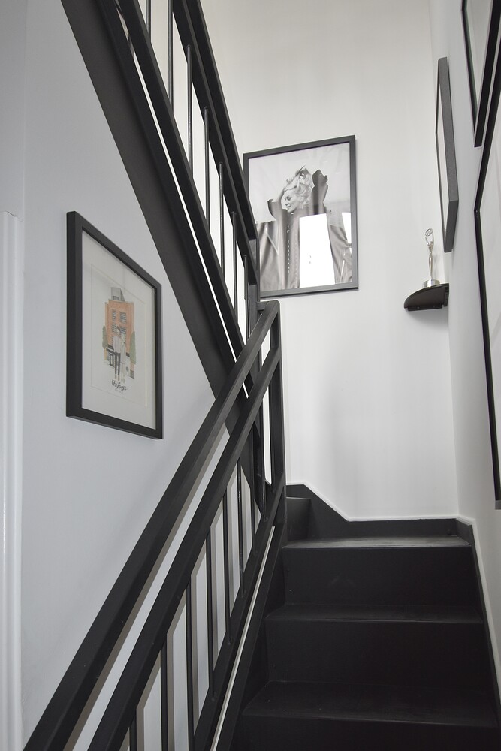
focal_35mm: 20
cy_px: 376
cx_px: 250
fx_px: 407
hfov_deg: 63.2
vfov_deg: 85.4
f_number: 5
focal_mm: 13
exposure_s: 1/100
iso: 800
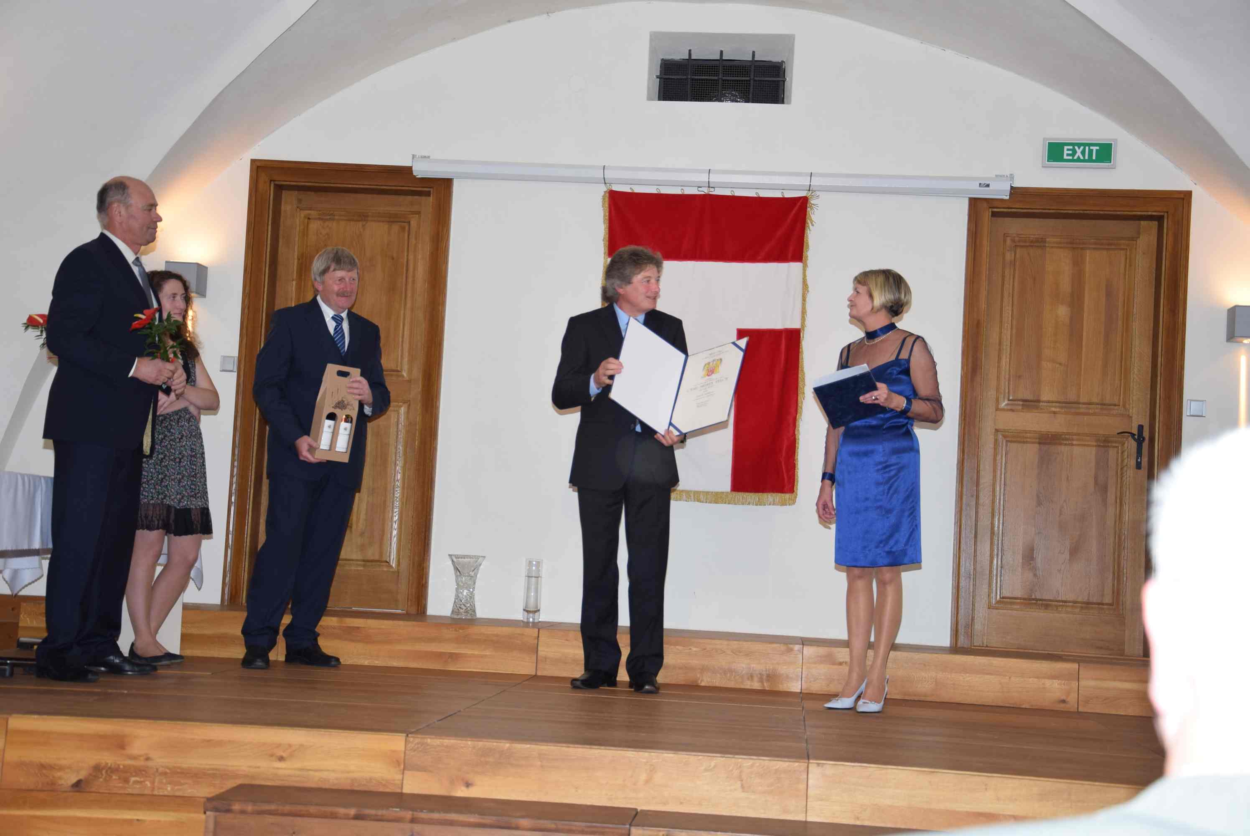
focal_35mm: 51
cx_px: 625
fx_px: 1772
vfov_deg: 26.5
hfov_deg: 38.9
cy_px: 418
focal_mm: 34
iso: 400
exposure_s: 1/80
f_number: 4.2
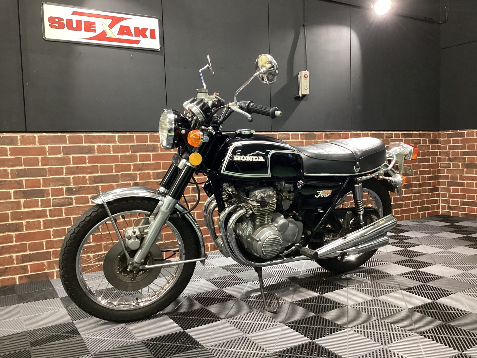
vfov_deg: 45.4
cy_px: 179
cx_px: 238
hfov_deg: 58.4
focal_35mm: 31
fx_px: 427
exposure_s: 1/30
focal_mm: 3.3
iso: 320
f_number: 2.4
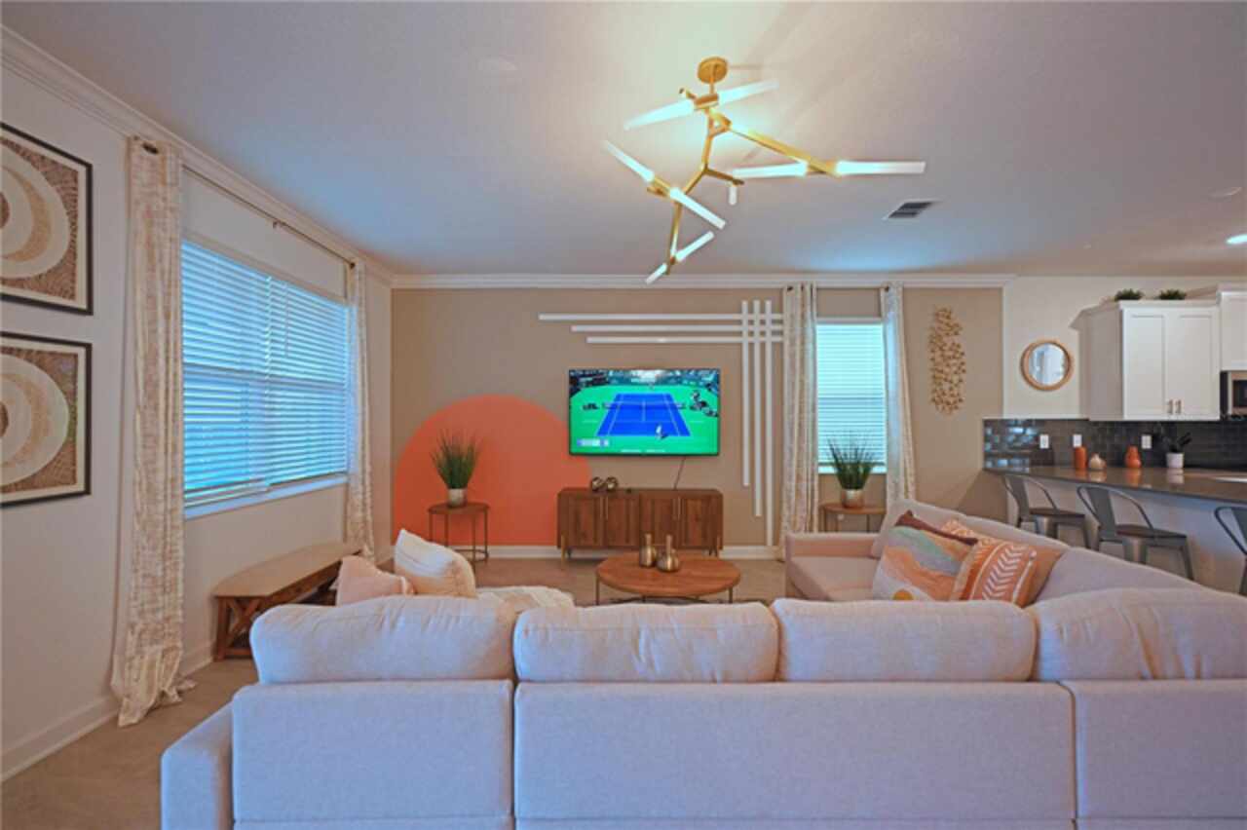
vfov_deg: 81.1
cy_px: 415
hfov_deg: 104.3
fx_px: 485
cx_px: 624
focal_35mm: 14
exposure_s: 1/125
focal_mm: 14
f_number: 2.8
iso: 560
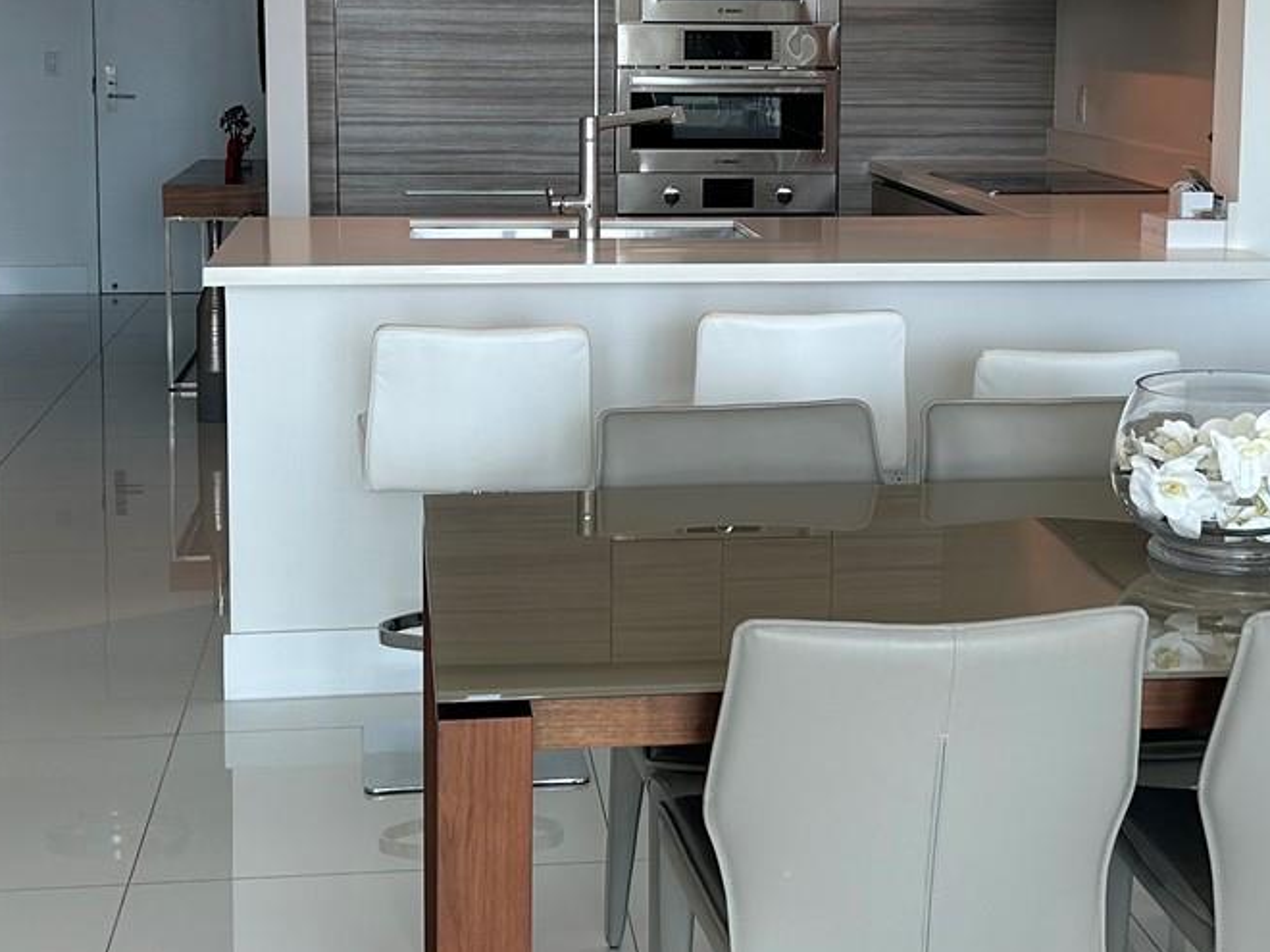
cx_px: 718
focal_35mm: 63
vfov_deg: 23.1
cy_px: 254
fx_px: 2311
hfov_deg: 30.7
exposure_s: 1/120
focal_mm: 5.7
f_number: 1.5
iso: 50
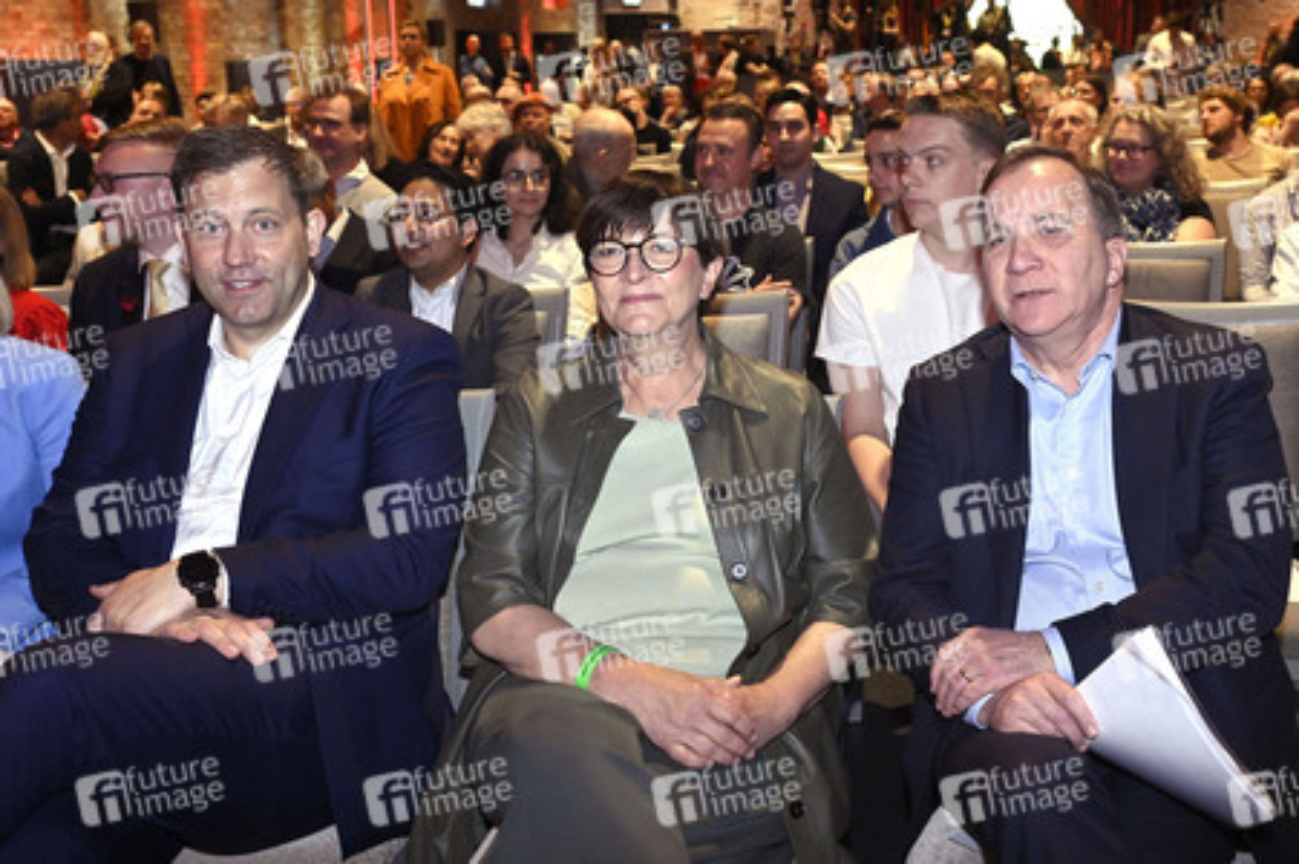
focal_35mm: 34
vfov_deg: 39.4
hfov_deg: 56.5
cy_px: 432
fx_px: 1208
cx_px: 650
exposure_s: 1/160
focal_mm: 33.5
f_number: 5
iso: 4000
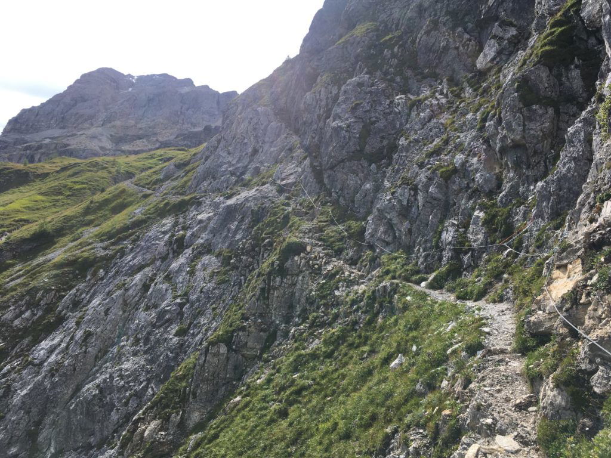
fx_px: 512
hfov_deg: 61.7
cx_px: 306
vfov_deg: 48.2
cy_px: 229
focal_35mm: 29
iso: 25
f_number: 2.2
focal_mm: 4.15
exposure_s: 1/1261
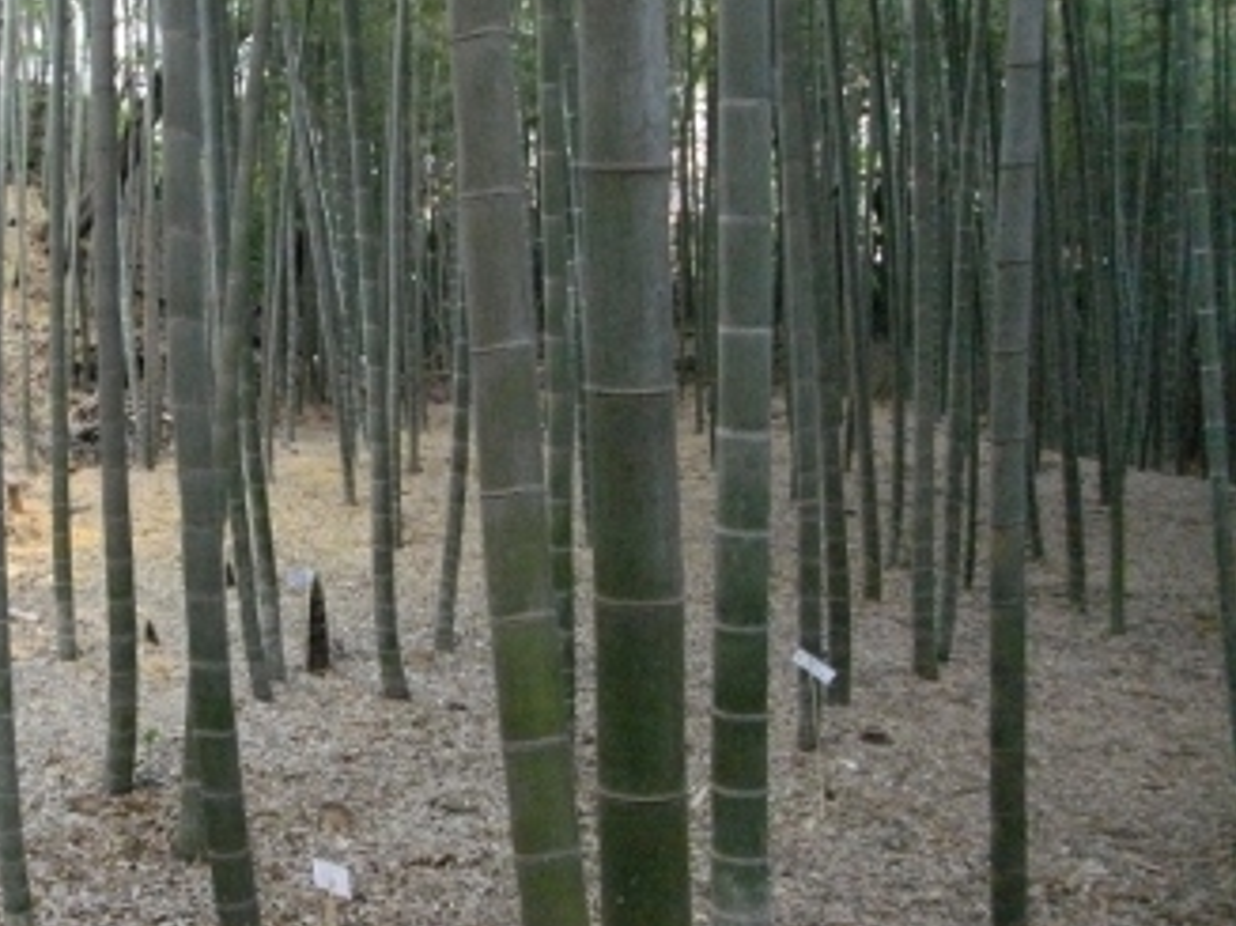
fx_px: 1749
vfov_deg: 29.6
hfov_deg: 37.9
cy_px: 361
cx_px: 299
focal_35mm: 49
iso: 800
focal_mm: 5.7
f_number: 2.9
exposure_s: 1/80
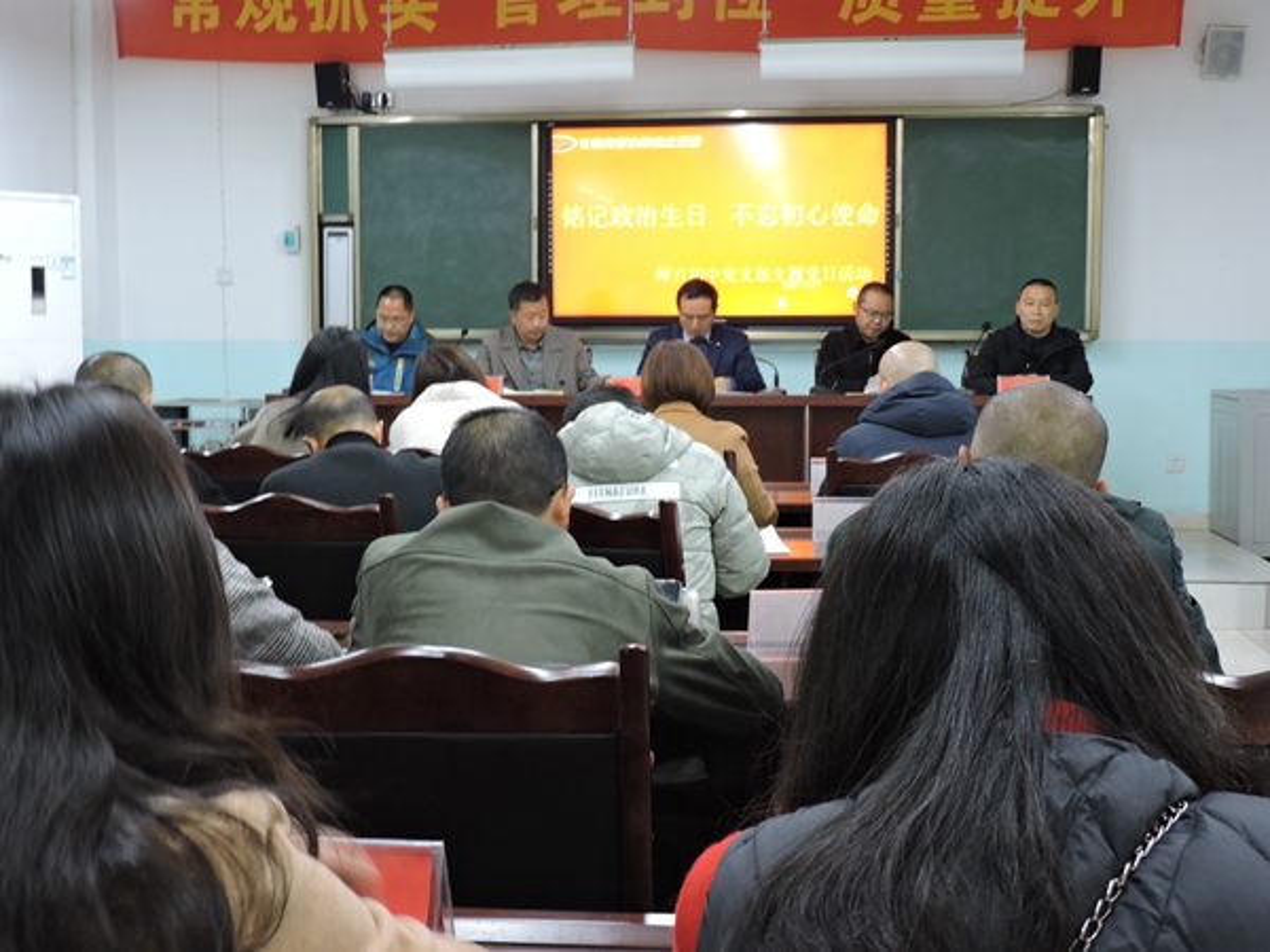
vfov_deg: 33.6
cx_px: 635
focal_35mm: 43
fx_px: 1578
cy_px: 476
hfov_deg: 43.9
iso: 400
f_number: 3.4
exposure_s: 1/13
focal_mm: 7.7
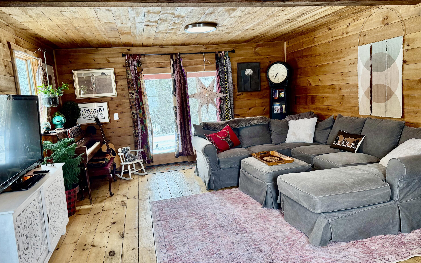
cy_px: 133
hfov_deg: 70.4
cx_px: 207
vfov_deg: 47.6
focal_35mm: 26
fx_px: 298
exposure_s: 1/142
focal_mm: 6.76
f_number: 1.78
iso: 200
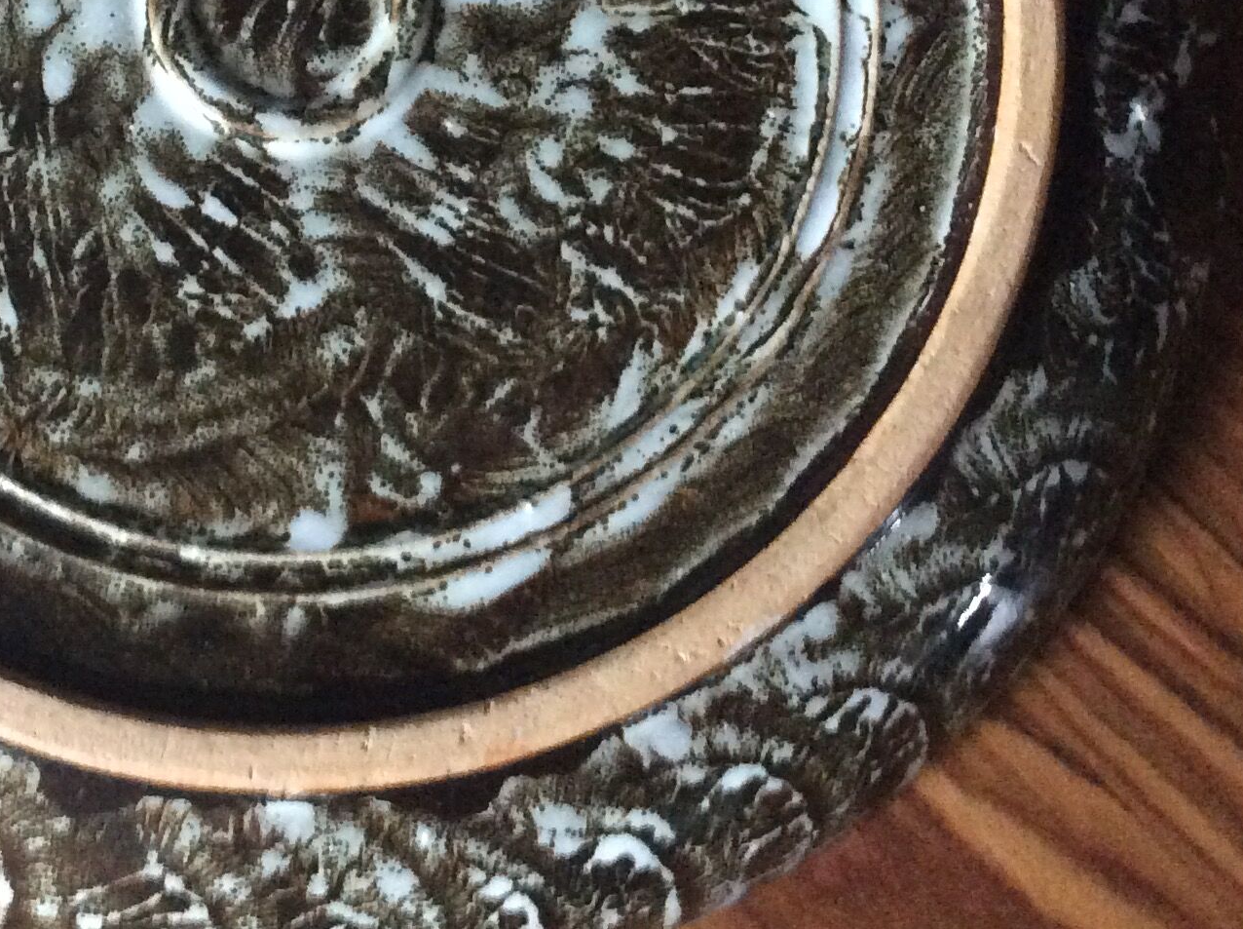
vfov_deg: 22.1
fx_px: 2331
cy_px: 128
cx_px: 306
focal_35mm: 65
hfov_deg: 29.4
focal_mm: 3.3
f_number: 2.4
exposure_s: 1/17
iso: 400
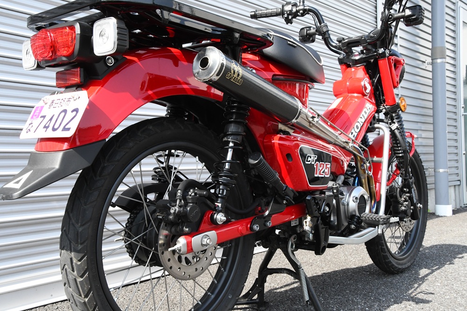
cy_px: 156
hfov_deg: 49.6
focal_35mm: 39
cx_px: 234
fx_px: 506
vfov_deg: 34.2
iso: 2000
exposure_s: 1/320
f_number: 14
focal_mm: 26
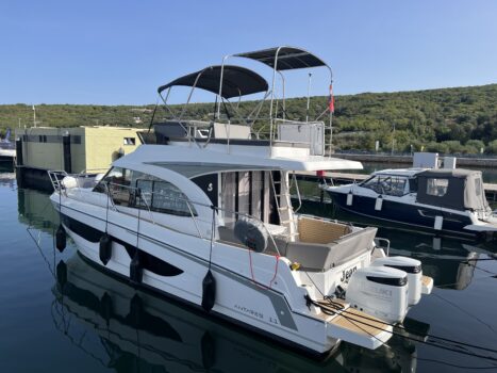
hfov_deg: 67.3
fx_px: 373
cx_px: 248
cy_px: 186
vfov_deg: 53.0
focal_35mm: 26
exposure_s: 1/3704
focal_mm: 5.7
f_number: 1.5
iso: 50
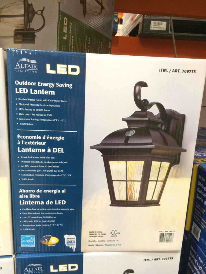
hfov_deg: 48.2
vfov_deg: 61.7
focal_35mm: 29
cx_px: 103
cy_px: 137
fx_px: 230
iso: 160
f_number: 2.2
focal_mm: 4.15
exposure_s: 1/30
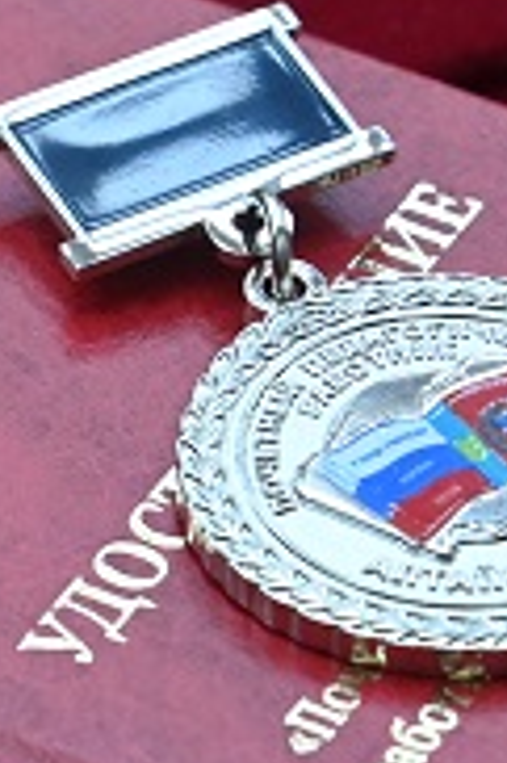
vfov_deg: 3.5
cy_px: 727
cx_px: 8
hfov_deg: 2.3
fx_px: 12571
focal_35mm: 594
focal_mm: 120
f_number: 9
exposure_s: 1/160
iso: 5000
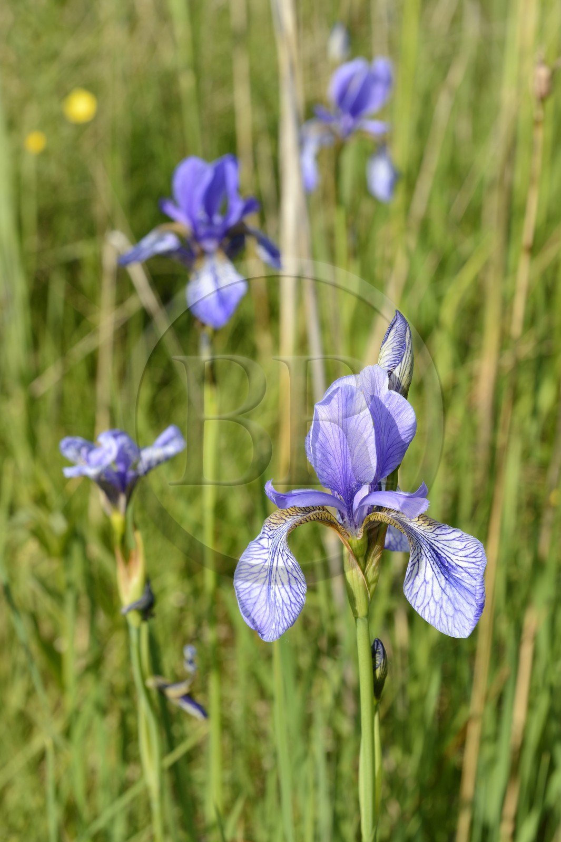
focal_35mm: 70
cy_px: 421
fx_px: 1638
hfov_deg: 19.4
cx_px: 280
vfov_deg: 28.9
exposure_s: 1/200
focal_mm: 70
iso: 320
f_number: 13
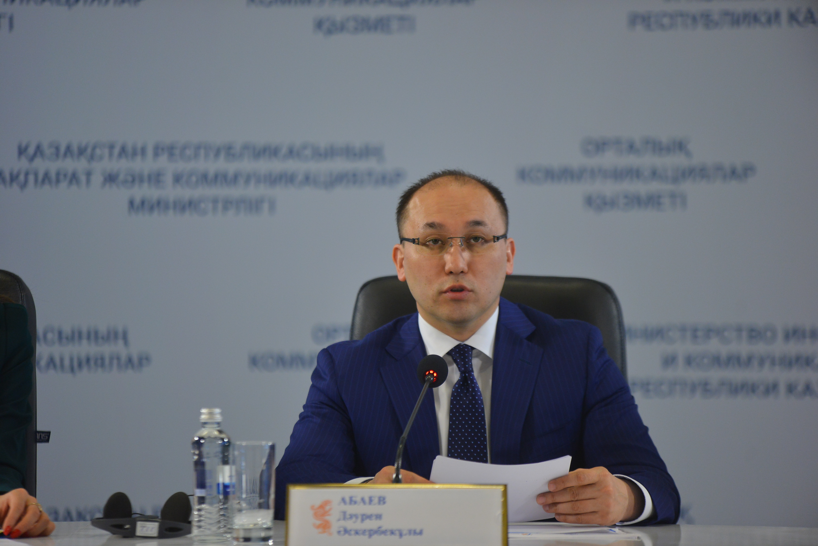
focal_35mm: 200
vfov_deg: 6.9
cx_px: 409
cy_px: 273
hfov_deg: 10.3
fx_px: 4546
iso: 1600
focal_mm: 200
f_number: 2.8
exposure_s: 1/250
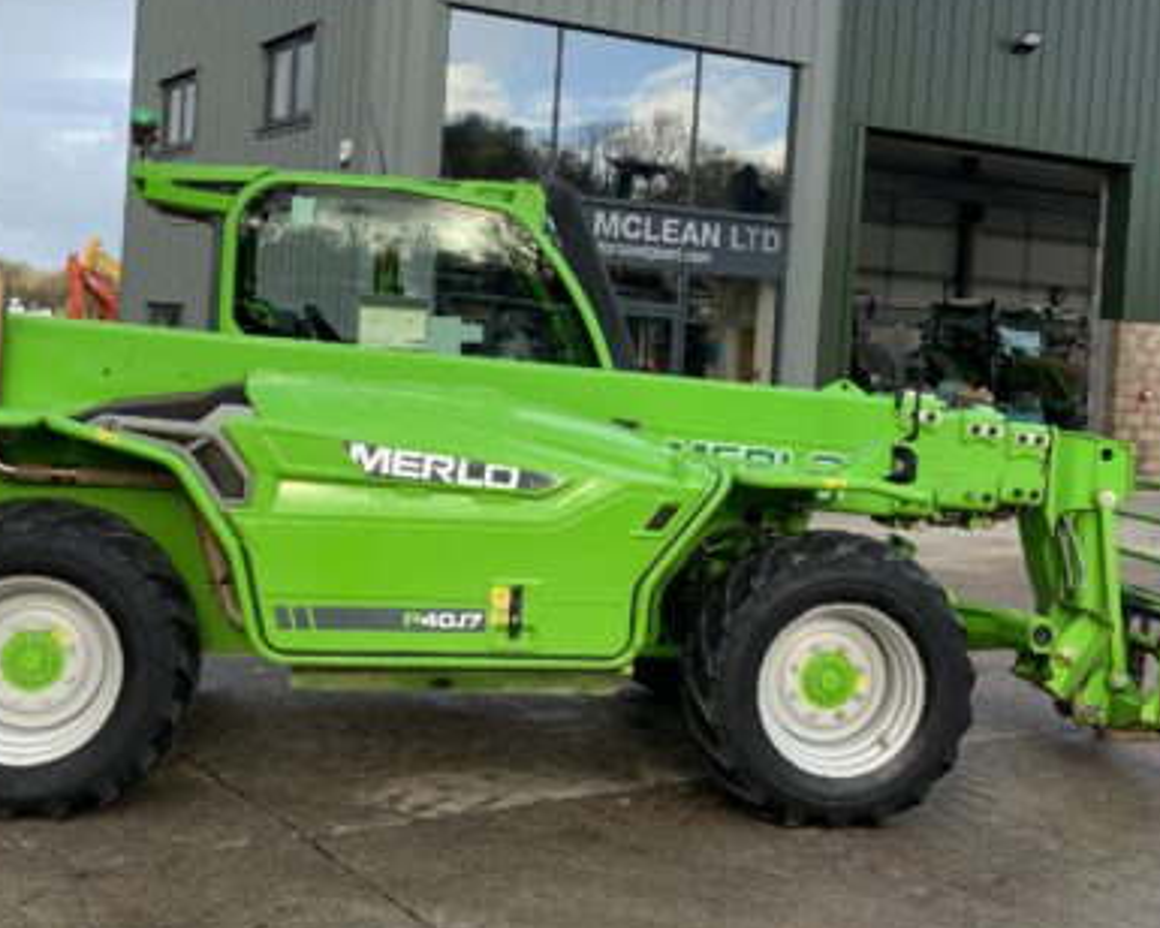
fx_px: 1614
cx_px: 582
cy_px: 343
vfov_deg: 31.9
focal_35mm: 47
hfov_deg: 39.5
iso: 16
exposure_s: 1/719
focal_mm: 3
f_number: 1.8
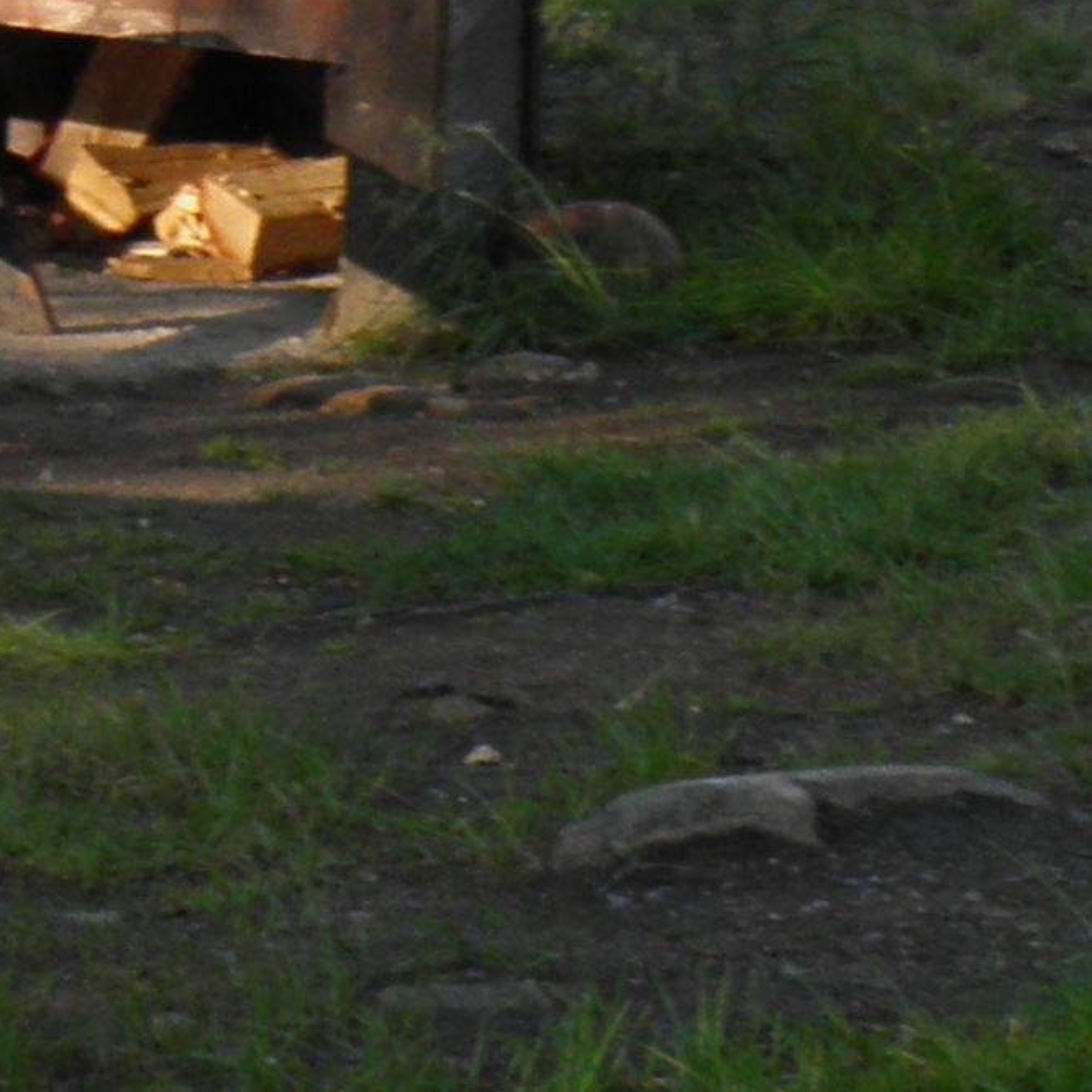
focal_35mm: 279
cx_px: -2369
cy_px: -1082
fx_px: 9958
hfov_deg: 5.8
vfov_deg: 6.1
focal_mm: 8.9
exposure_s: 1/80
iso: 50
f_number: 4.4
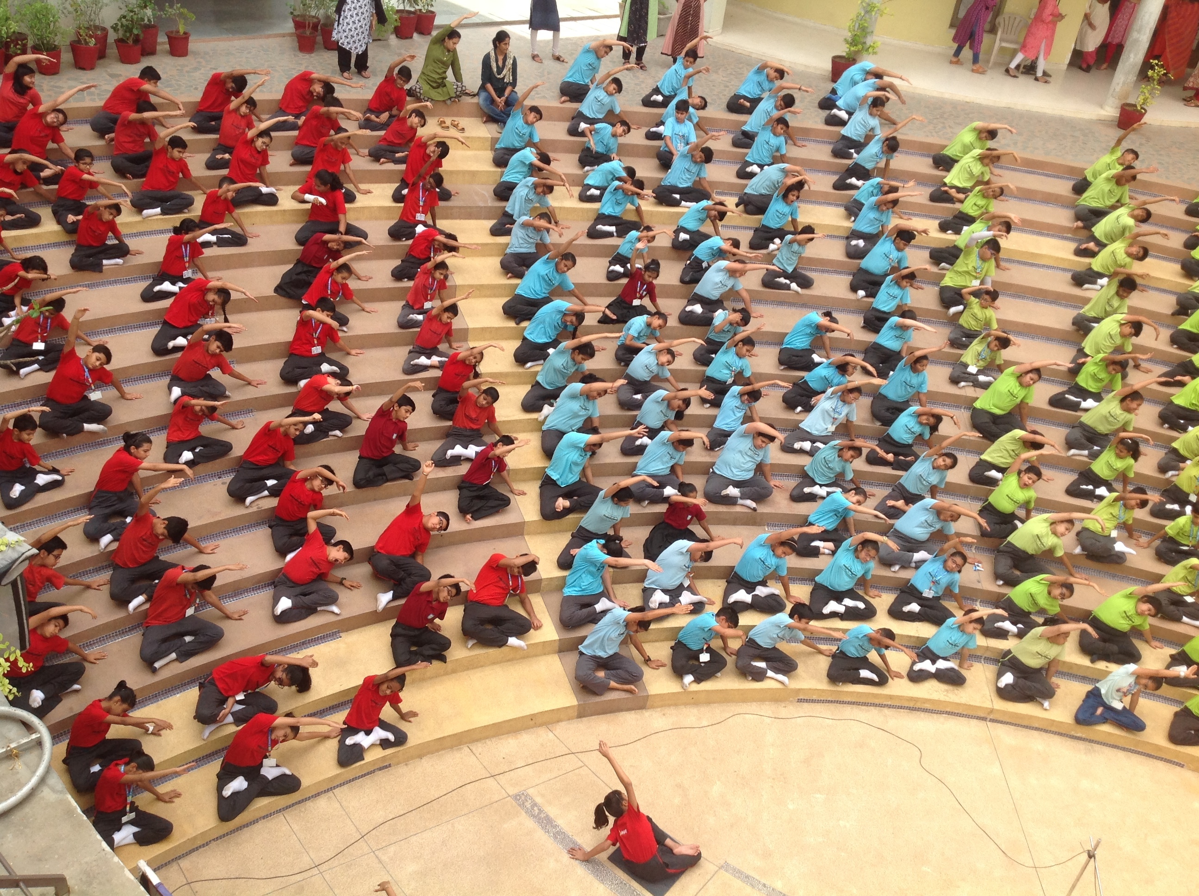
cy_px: 448
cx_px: 600
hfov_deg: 52.7
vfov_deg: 40.6
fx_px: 1211
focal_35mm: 35
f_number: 2.4
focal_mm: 4.28
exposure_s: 1/392
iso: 50
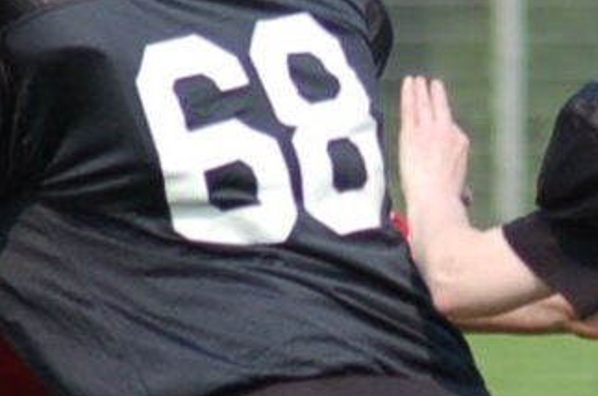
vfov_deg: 0.9
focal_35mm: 1533
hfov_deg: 1.3
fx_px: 25414
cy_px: 187
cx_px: 896
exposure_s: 1/800
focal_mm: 150
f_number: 4.5
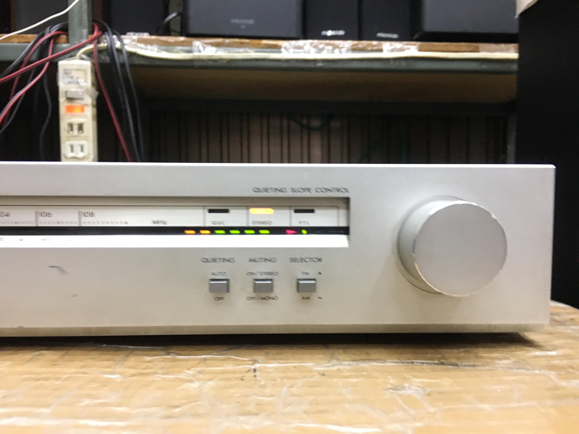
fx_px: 485
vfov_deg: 48.2
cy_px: 217
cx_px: 290
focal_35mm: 29
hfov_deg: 61.7
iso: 125
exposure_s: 1/17
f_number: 2.2
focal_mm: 4.15
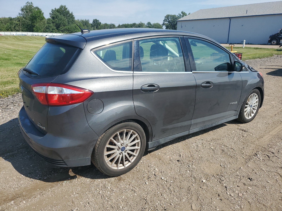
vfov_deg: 53.1
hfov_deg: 67.3
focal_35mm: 26
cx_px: 141
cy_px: 106
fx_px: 212
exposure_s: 1/3333
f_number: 1.5
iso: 50
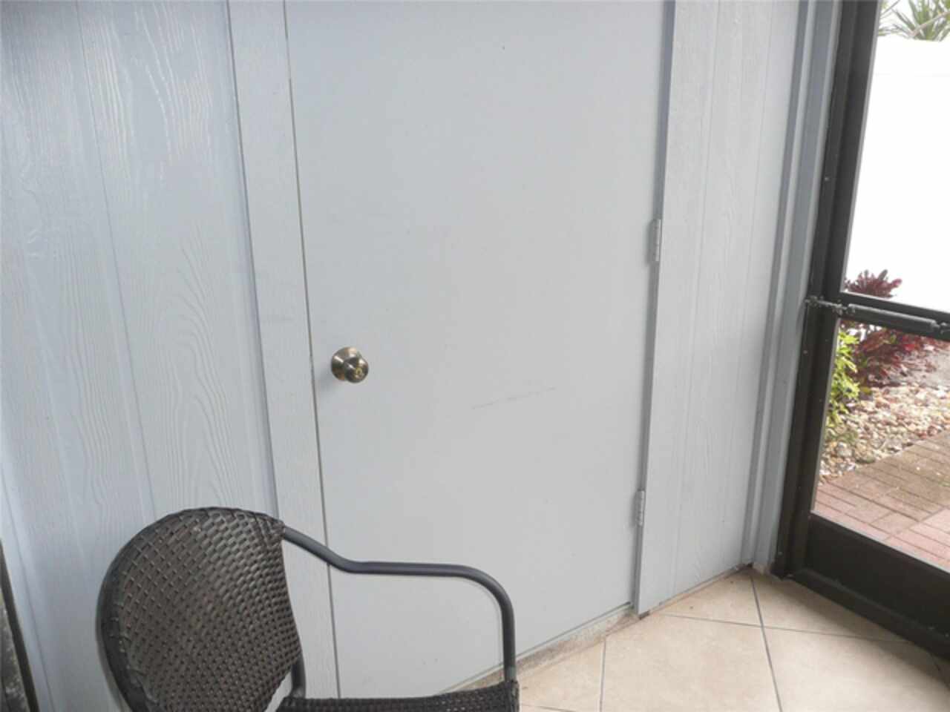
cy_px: 356
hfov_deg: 63.4
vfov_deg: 49.7
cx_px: 475
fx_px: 768
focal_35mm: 28
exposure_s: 1/30
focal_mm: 4.6
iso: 100
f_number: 3.3
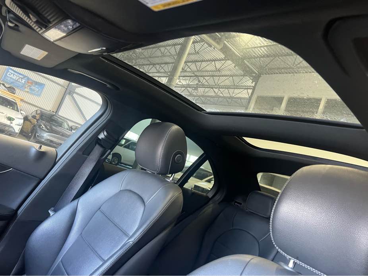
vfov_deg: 53.1
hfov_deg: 67.3
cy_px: 138
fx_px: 276
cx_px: 184
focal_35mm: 26
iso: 400
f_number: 1.5
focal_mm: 5.7
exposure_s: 1/60
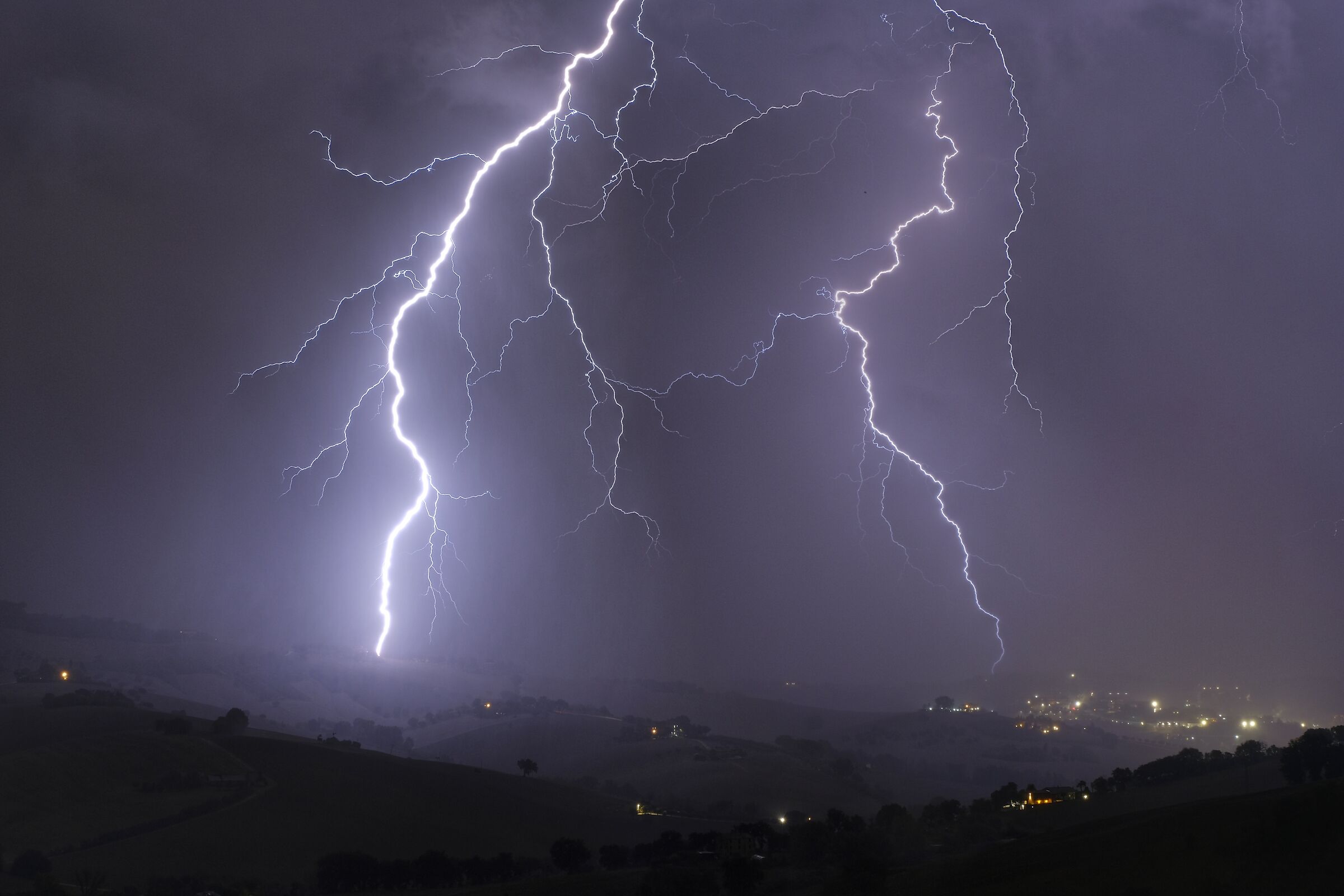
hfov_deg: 29.7
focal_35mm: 68
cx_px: 672
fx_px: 2538
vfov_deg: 20.0
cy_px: 448
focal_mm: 45.5
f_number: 10
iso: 200
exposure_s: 20
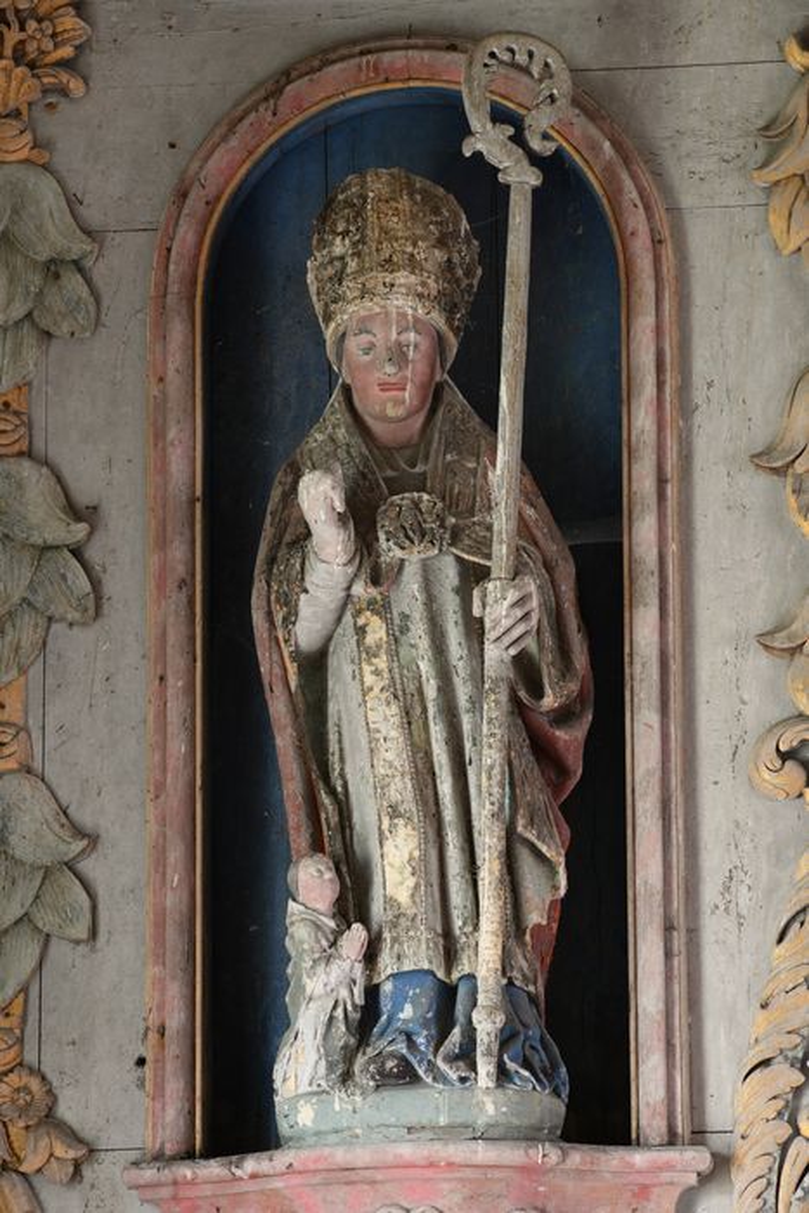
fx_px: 6064
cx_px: 404
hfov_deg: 7.6
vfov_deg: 11.4
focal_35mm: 180
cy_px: 606
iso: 64
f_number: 8
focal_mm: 180
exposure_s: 15
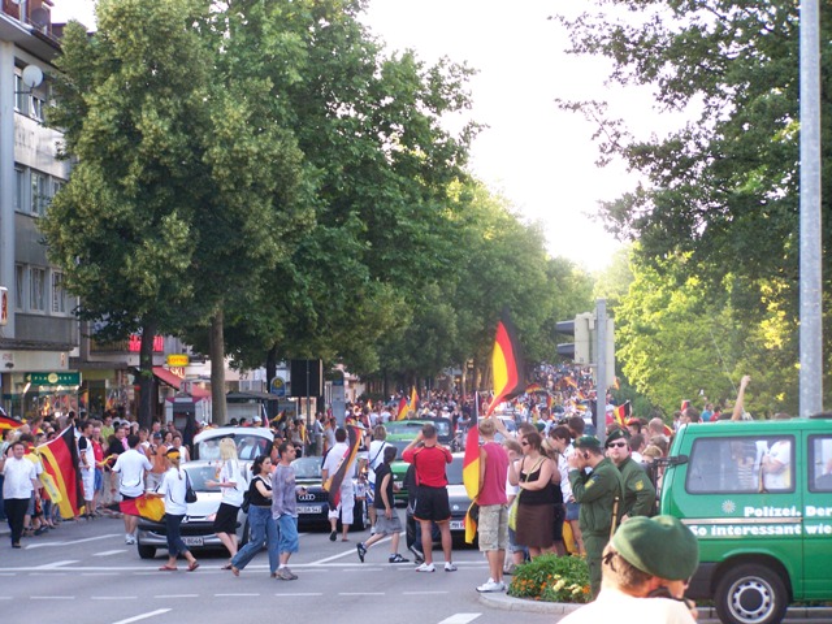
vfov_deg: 12.7
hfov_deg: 16.8
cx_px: 416
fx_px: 2812
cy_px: 312
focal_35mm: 117
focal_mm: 19.4
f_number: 3.2
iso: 160
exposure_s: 1/160
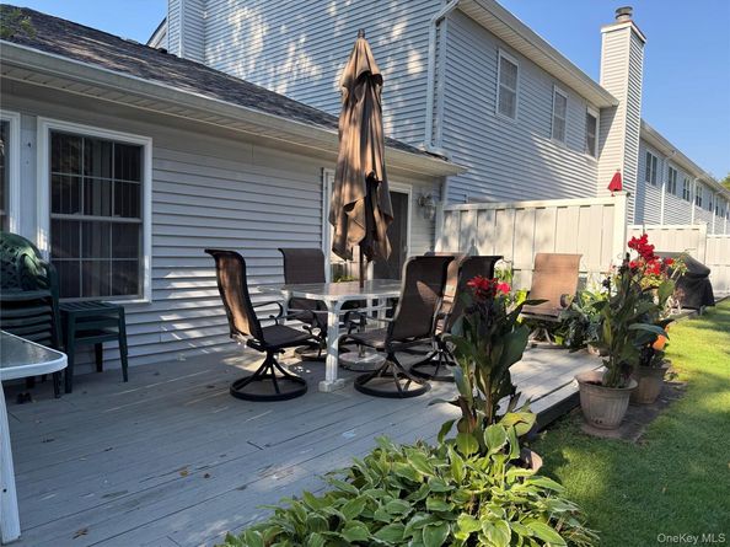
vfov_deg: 56.8
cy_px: 274
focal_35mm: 24
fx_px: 506
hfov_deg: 71.6
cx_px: 365
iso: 100
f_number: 1.78
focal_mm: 6.76
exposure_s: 1/1075
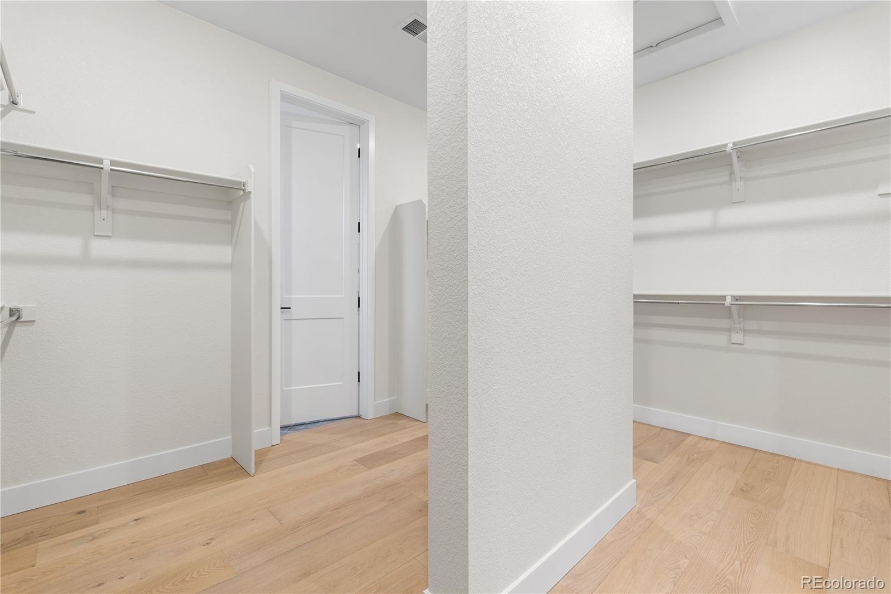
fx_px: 408
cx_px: 446
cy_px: 297
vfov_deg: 72.0
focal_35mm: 16
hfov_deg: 95.0
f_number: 8
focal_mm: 16.5
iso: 160
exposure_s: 1/4
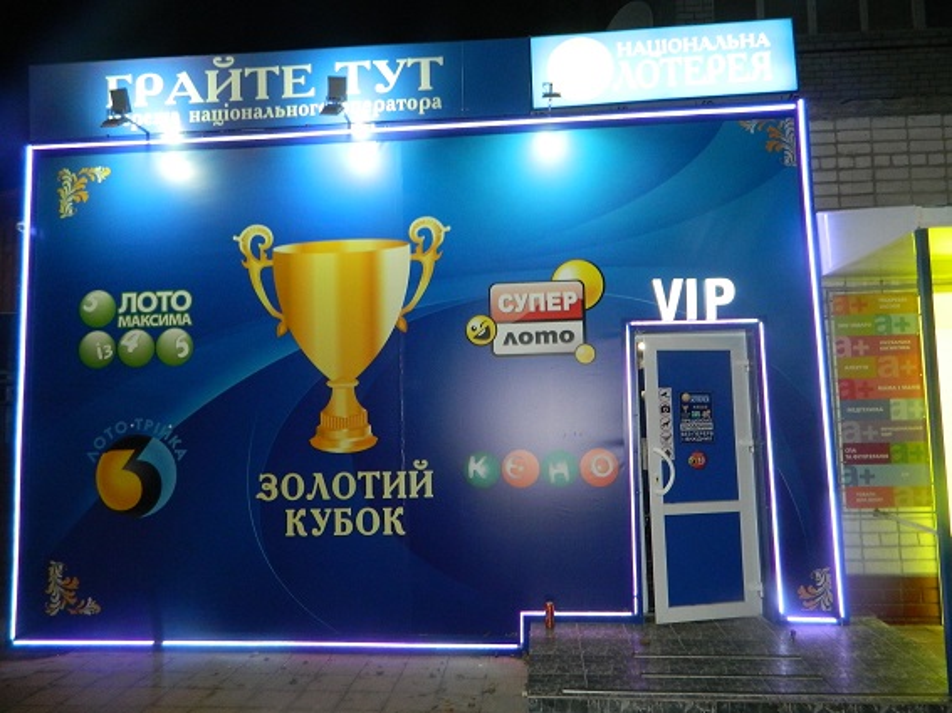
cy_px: 356
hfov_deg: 69.4
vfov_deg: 54.9
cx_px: 476
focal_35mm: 25
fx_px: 687
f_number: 3.1
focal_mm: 4.5
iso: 360
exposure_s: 1/30
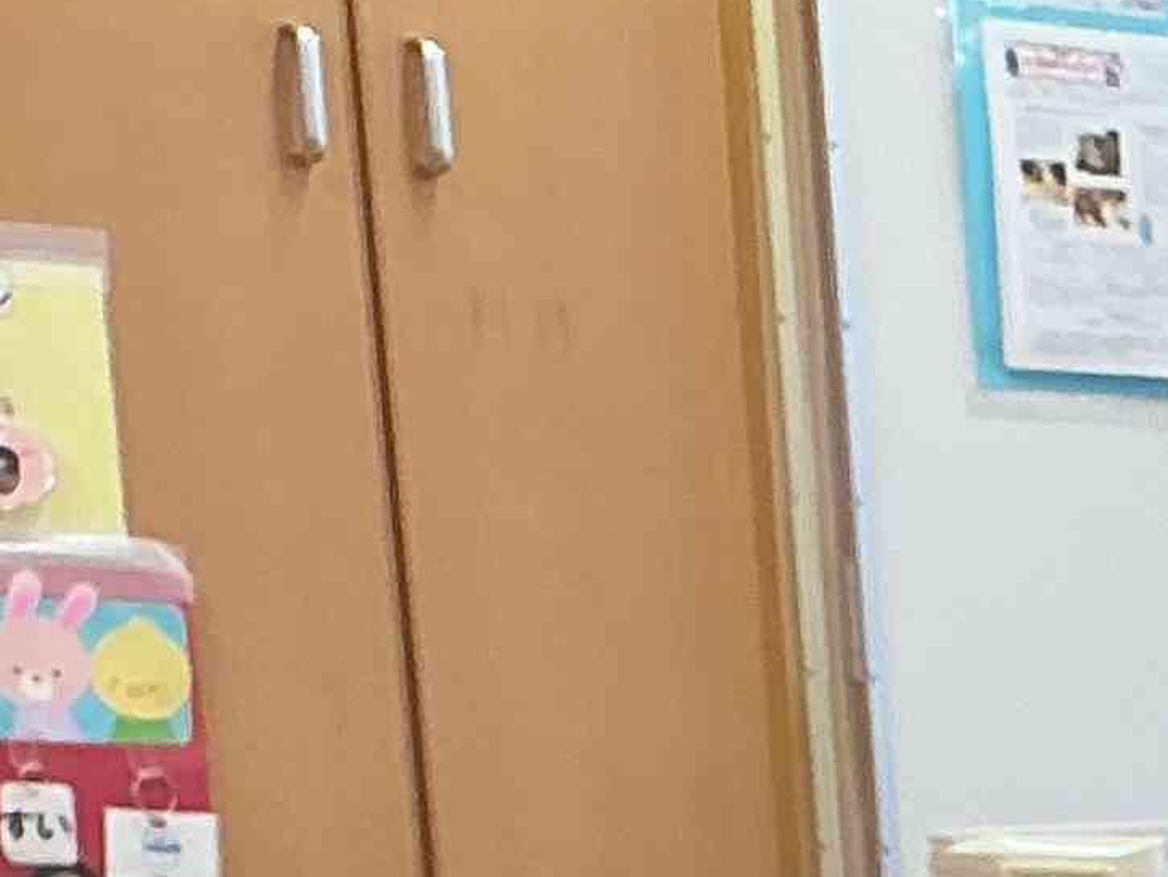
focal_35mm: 161
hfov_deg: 10.3
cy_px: 2269
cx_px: 2960
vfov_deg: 8.3
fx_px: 5434
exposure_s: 1/100
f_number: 1.8
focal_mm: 3
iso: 64
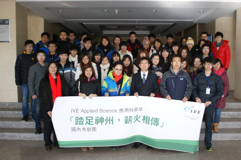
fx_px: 241
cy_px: 80
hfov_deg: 53.2
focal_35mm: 36
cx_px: 120
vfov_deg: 36.8
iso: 100
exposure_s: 1/20
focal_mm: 24
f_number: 4.5
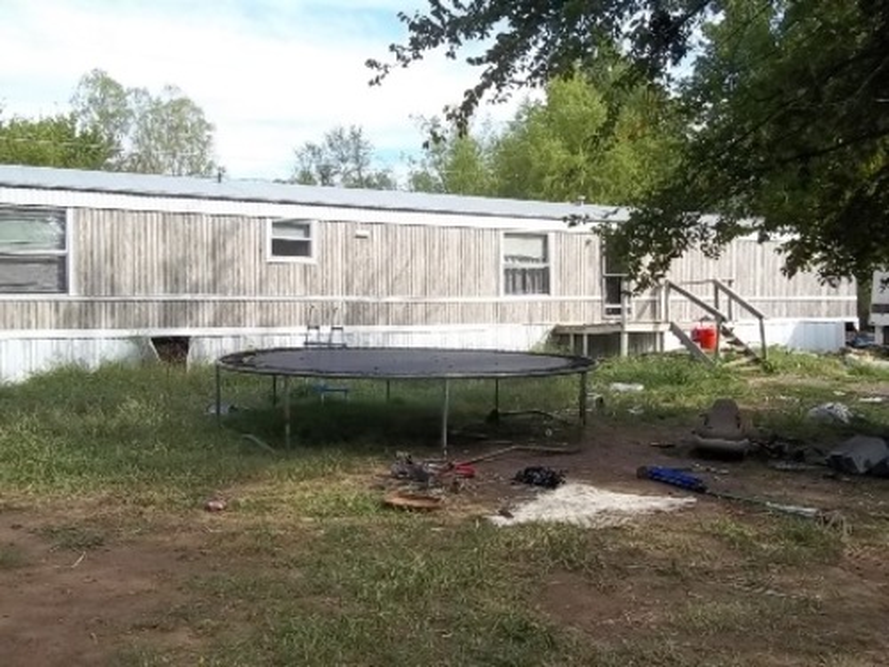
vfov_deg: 44.2
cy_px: 334
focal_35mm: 32
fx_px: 822
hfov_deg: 56.8
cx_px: 444
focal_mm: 5.7
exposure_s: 1/160
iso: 80
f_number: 5.5
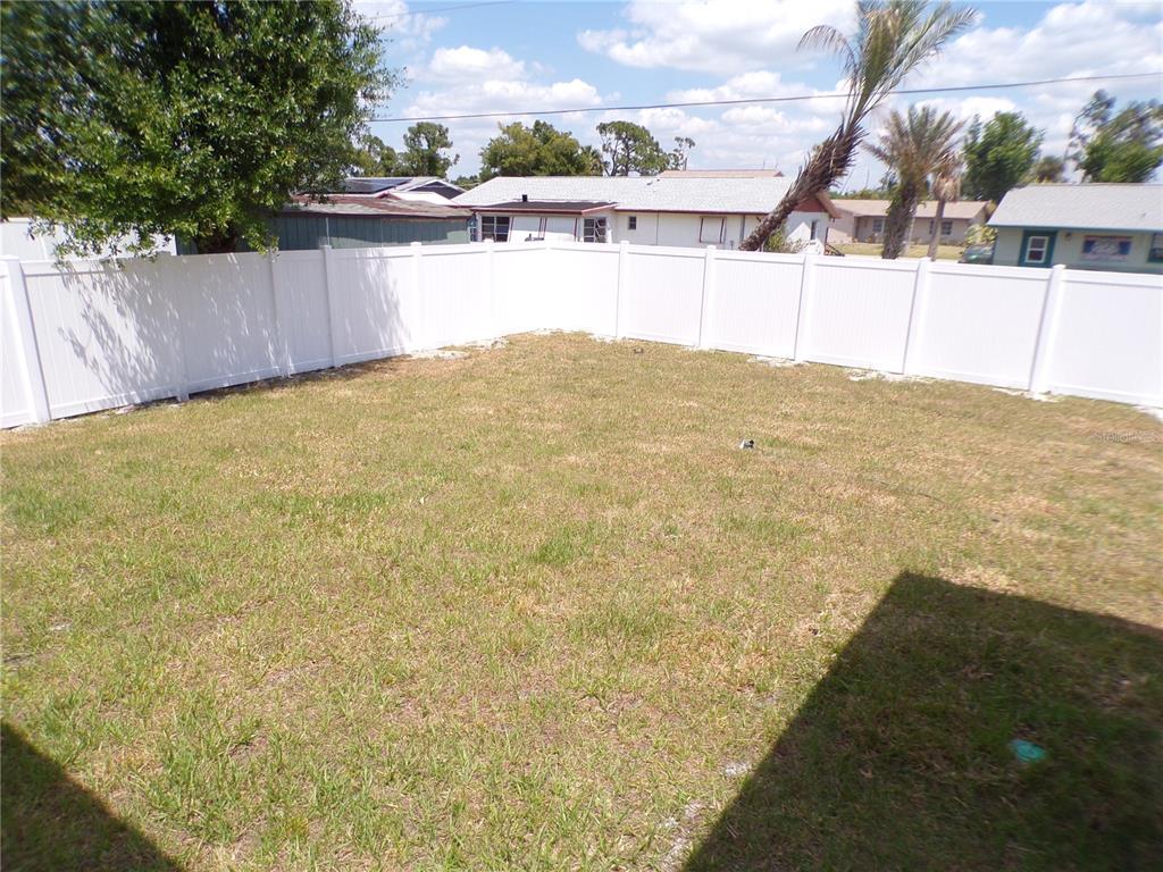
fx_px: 806
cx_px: 582
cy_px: 436
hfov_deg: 71.6
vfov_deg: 56.8
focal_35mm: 24
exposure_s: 1/1400
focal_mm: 4.3
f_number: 3
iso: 80
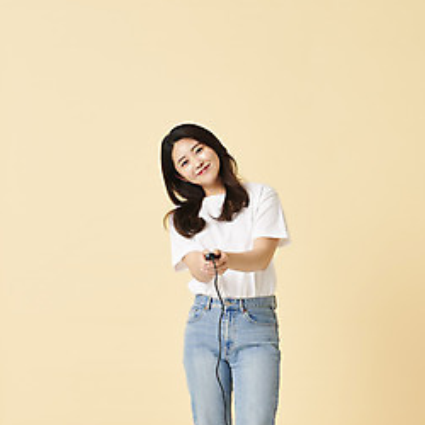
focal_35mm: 79
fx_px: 1097
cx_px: 225
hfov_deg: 21.9
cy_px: 269
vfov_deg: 21.9
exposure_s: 1/125
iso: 100
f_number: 13
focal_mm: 58
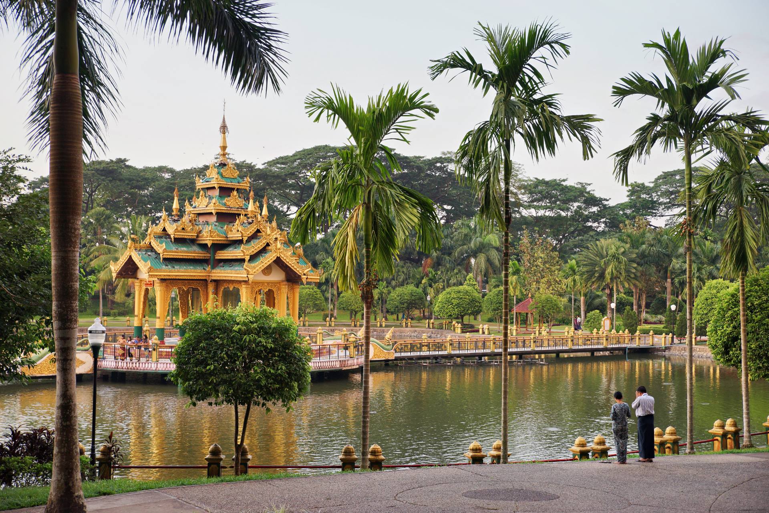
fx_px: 1068
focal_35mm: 50
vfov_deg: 27.0
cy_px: 256
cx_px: 384
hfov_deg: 39.6
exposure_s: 1/60
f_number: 4
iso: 250
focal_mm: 50
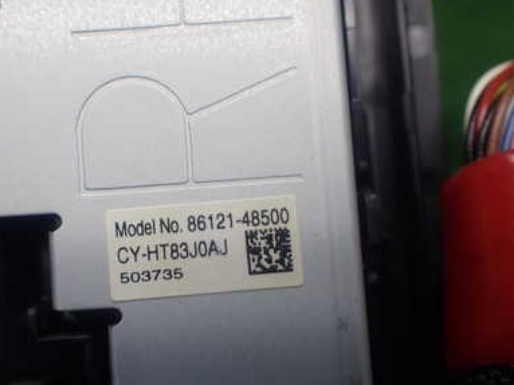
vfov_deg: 30.7
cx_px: 205
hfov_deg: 40.3
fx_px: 698
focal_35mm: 47
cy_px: 243
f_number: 2.3
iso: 160
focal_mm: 5.4
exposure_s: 1/125
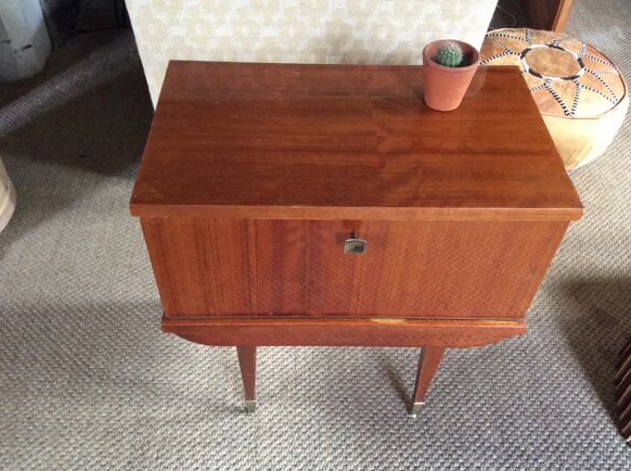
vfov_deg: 42.8
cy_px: 230
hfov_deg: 55.4
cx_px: 314
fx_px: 600
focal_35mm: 33
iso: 250
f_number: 2.4
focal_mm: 3.3
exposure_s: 1/25
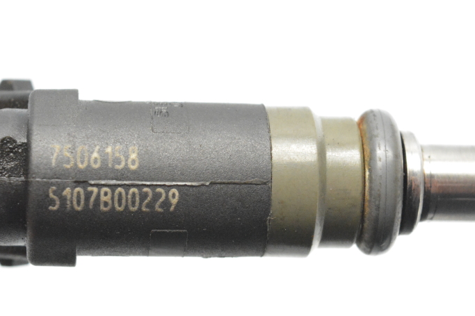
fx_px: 1632
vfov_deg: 11.1
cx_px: 240
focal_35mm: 124
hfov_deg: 16.6
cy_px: 142
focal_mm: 55
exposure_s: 1/320
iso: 6400
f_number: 9
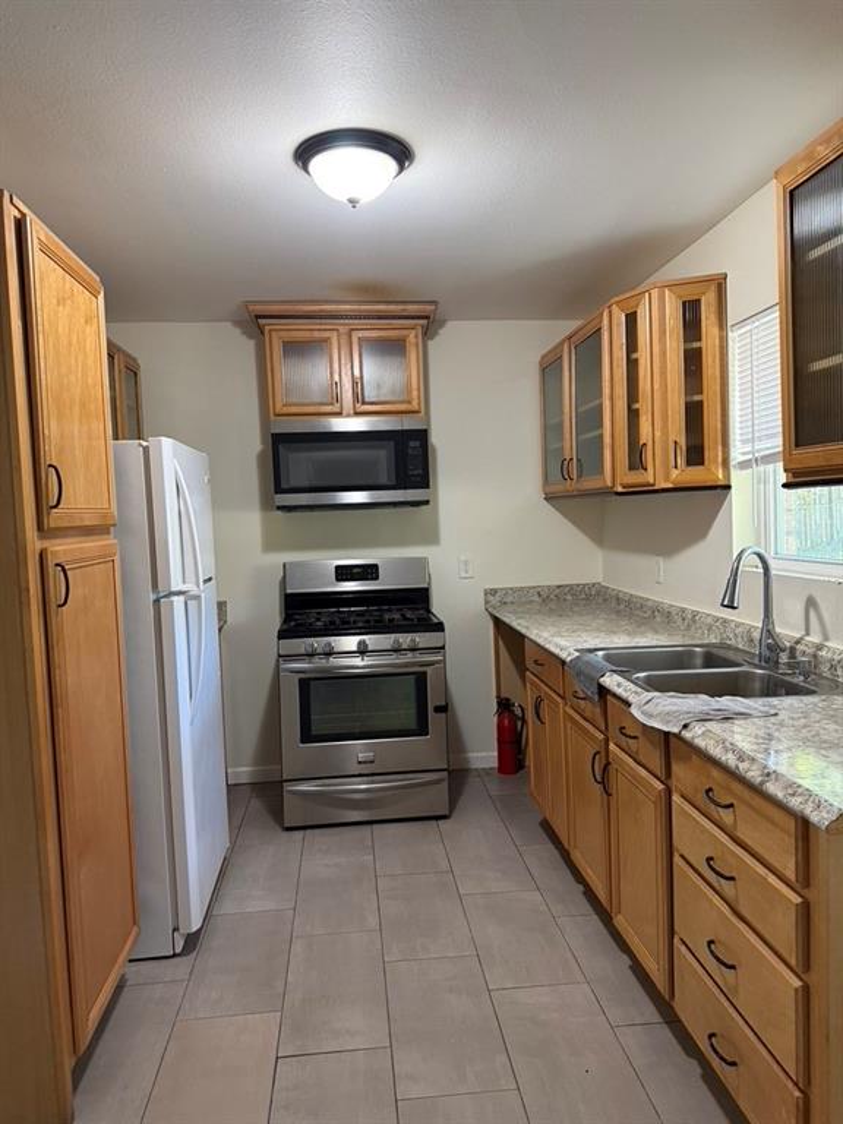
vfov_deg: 71.6
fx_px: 779
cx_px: 422
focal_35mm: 24
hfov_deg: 56.8
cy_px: 562
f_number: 1.78
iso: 400
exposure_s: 1/60
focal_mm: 6.76
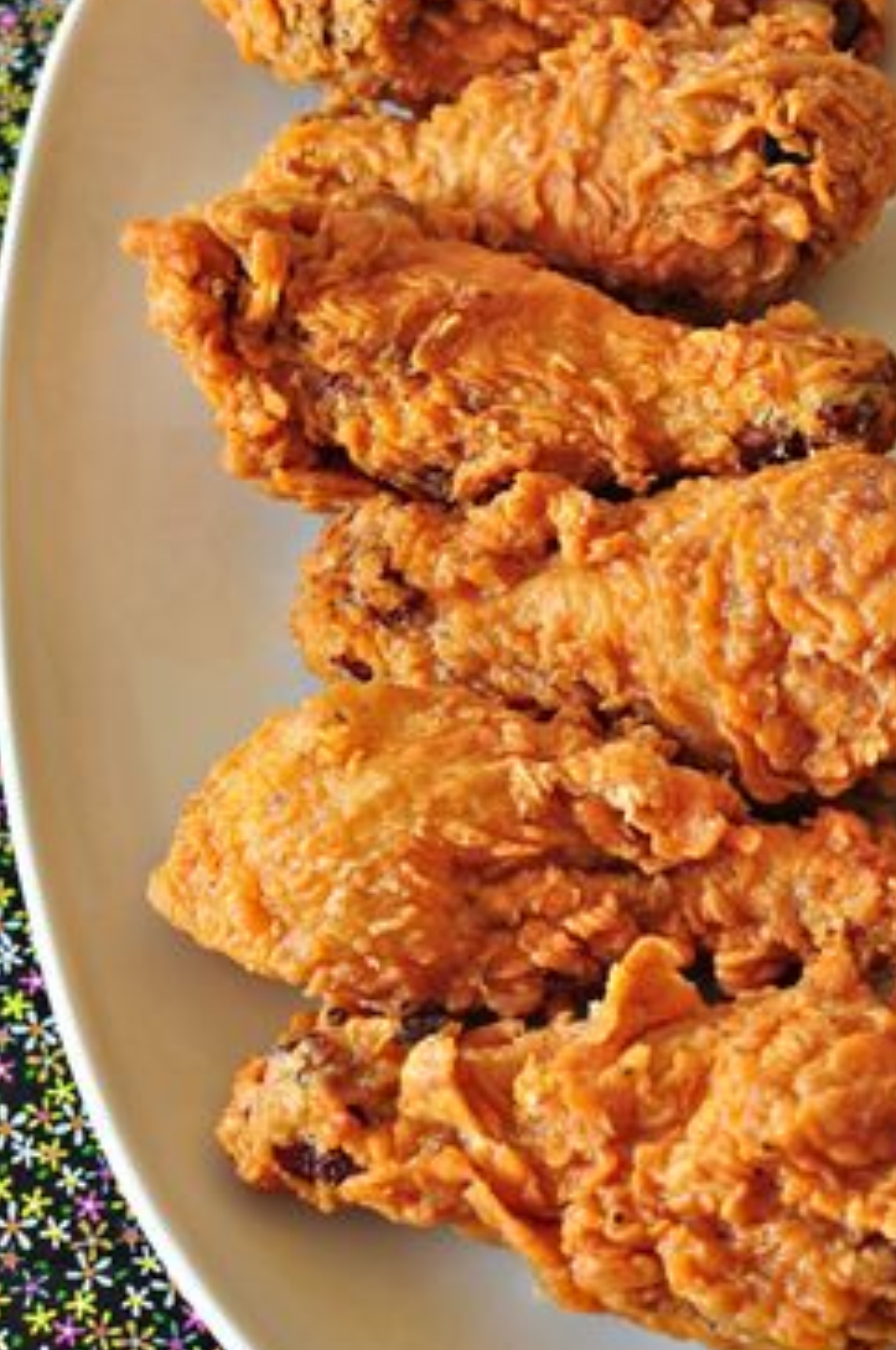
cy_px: 602
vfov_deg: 29.0
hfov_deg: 19.4
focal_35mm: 70
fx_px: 2608
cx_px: 587
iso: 200
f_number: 5
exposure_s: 1/60
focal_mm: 35
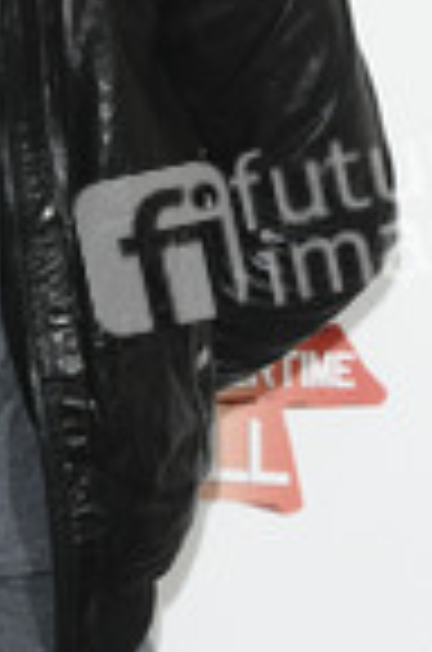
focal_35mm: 332
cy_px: 4
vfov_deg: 6.2
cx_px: -101
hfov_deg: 4.1
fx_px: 6004
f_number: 4.5
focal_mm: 80
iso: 640
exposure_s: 1/200
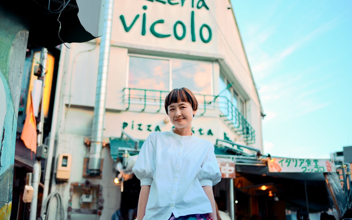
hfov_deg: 48.2
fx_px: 393
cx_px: 177
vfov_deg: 31.2
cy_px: 104
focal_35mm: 41
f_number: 2
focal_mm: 40
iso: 100
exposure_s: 1/200
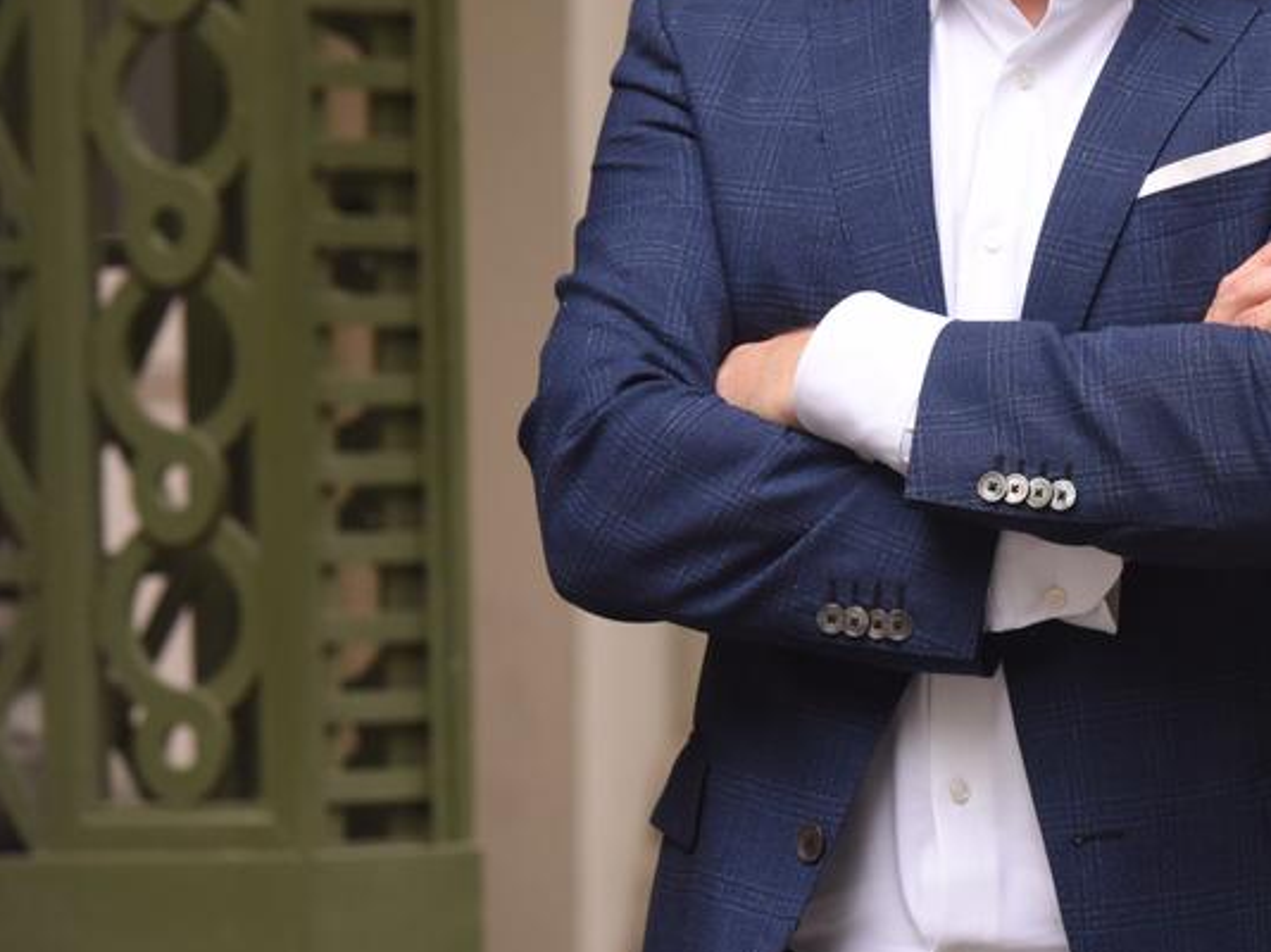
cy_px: 233
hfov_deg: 6.1
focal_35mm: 323
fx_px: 11854
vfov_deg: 4.6
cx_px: 1331
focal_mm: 140
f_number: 5
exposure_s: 1/800
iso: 1250
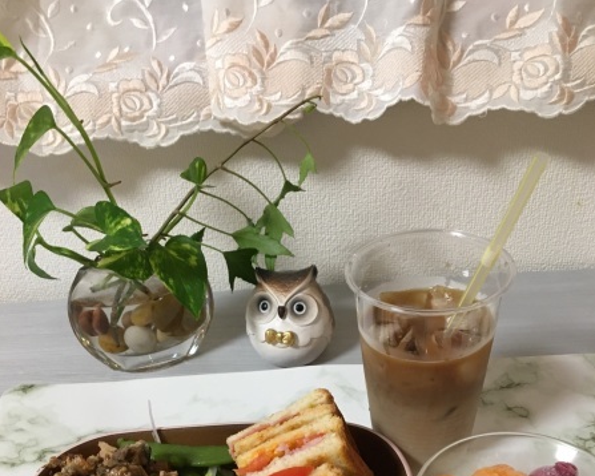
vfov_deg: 37.9
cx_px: 297
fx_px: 669
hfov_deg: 47.9
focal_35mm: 38
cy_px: 375
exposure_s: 1/24
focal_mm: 4.15
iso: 200
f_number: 2.2
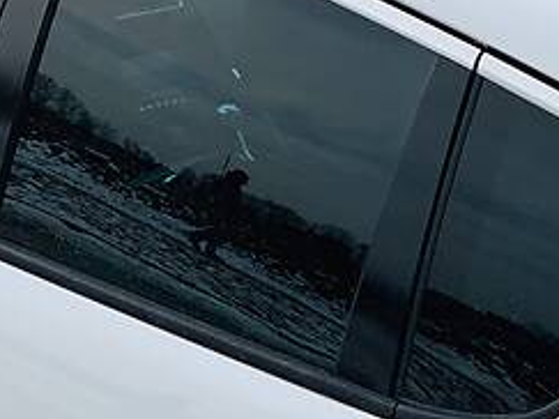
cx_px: 435
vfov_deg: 8.6
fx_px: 2760
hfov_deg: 11.5
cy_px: -67
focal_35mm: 171
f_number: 2.4
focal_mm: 6
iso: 16
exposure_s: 1/737
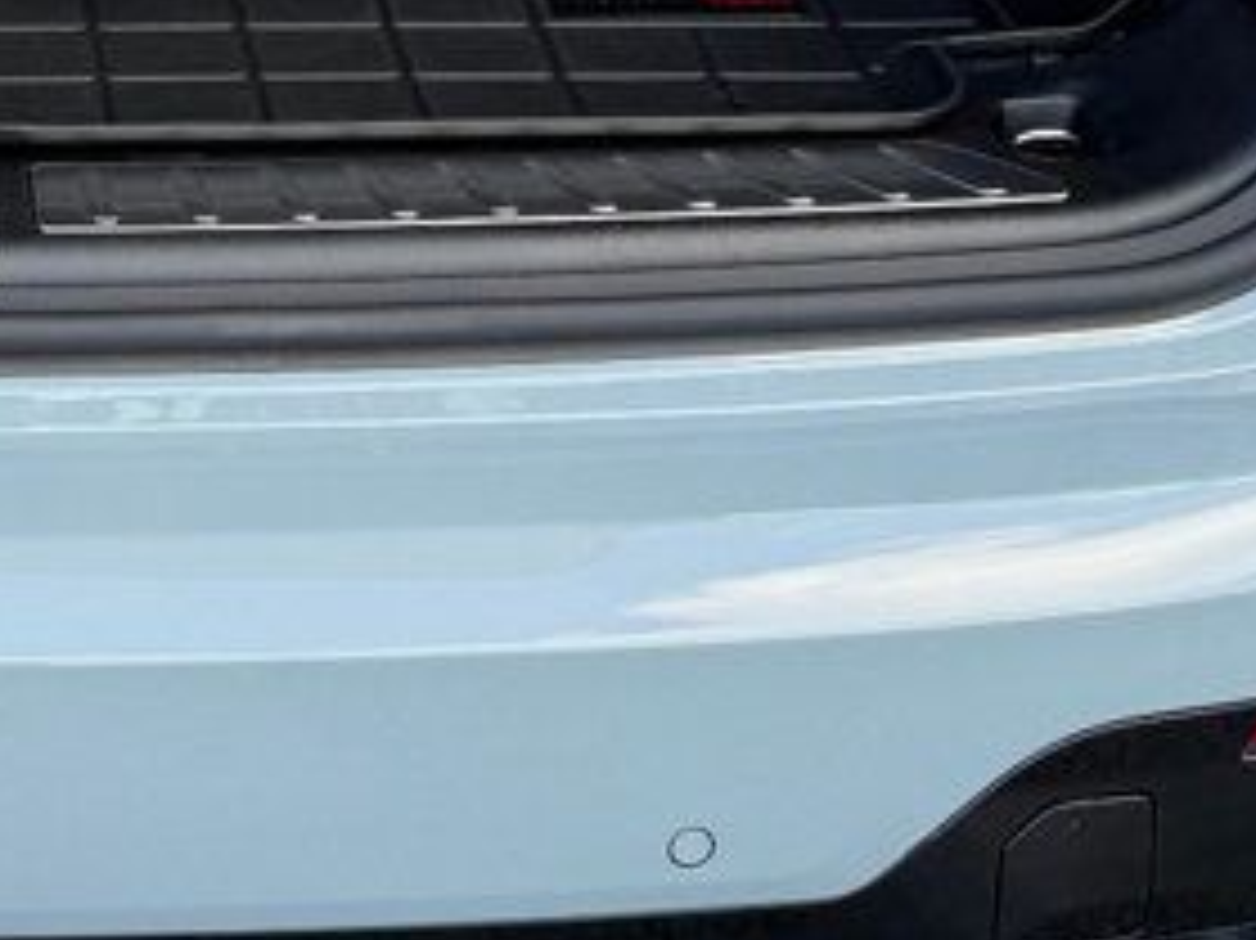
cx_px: -95
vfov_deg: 16.0
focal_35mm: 88
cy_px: -265
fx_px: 3192
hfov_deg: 21.2
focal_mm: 6.76
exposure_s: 1/473
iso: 80
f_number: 1.78
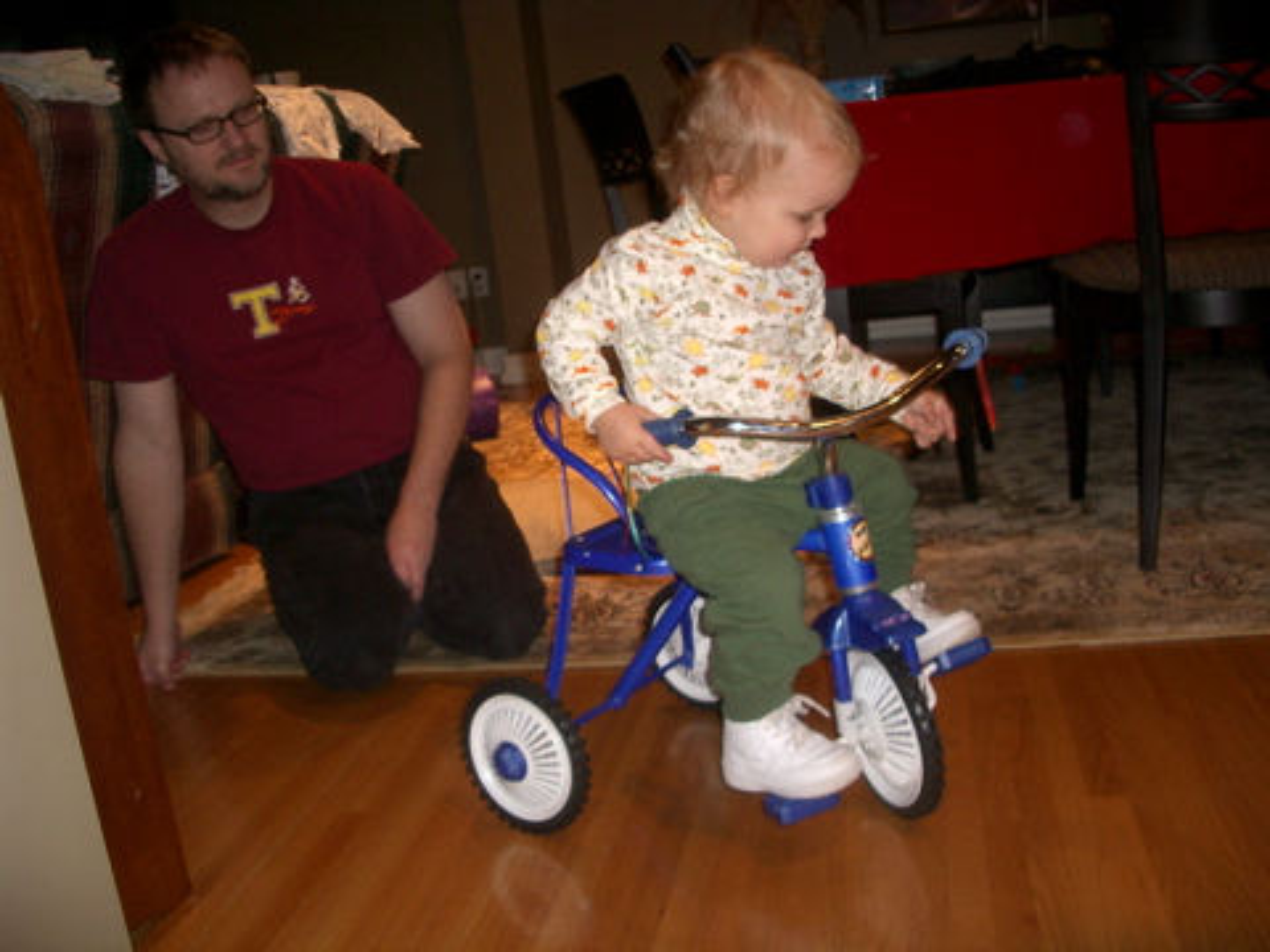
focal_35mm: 35
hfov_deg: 52.6
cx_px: 635
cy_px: 476
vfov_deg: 40.7
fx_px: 1284
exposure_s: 1/40
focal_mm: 5.8
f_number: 2.6
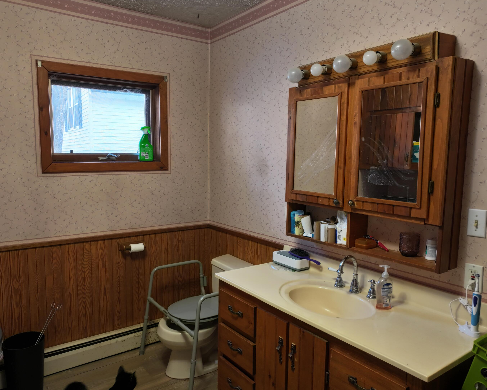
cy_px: 195
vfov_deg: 54.9
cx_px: 227
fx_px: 375
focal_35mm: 26
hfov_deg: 66.0
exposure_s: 1/15
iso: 220
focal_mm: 12.29
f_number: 2.8
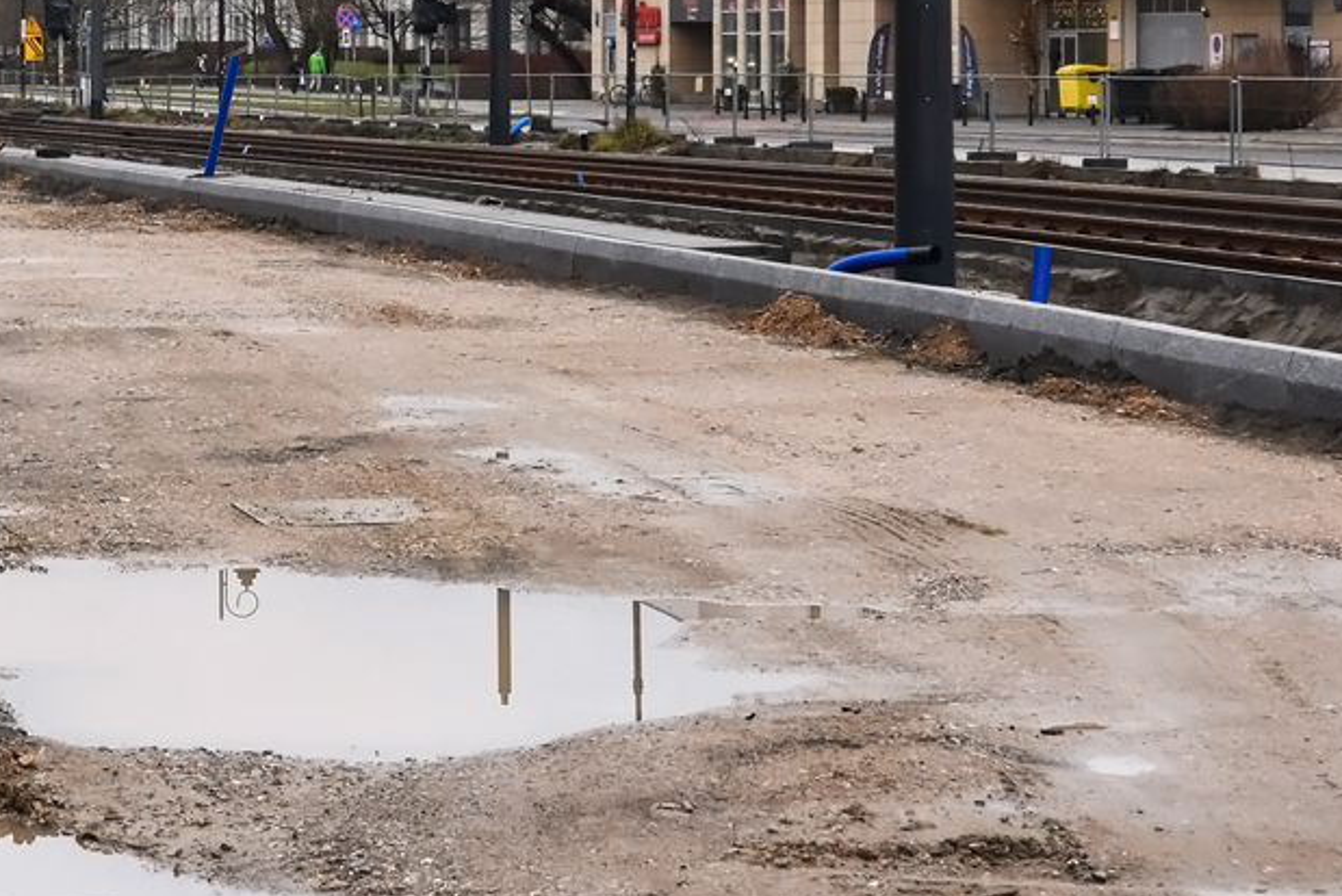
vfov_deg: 14.4
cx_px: -54
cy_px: 56
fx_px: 3511
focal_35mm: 94
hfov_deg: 20.8
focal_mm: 27
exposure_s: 1/400
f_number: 5.6
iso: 800
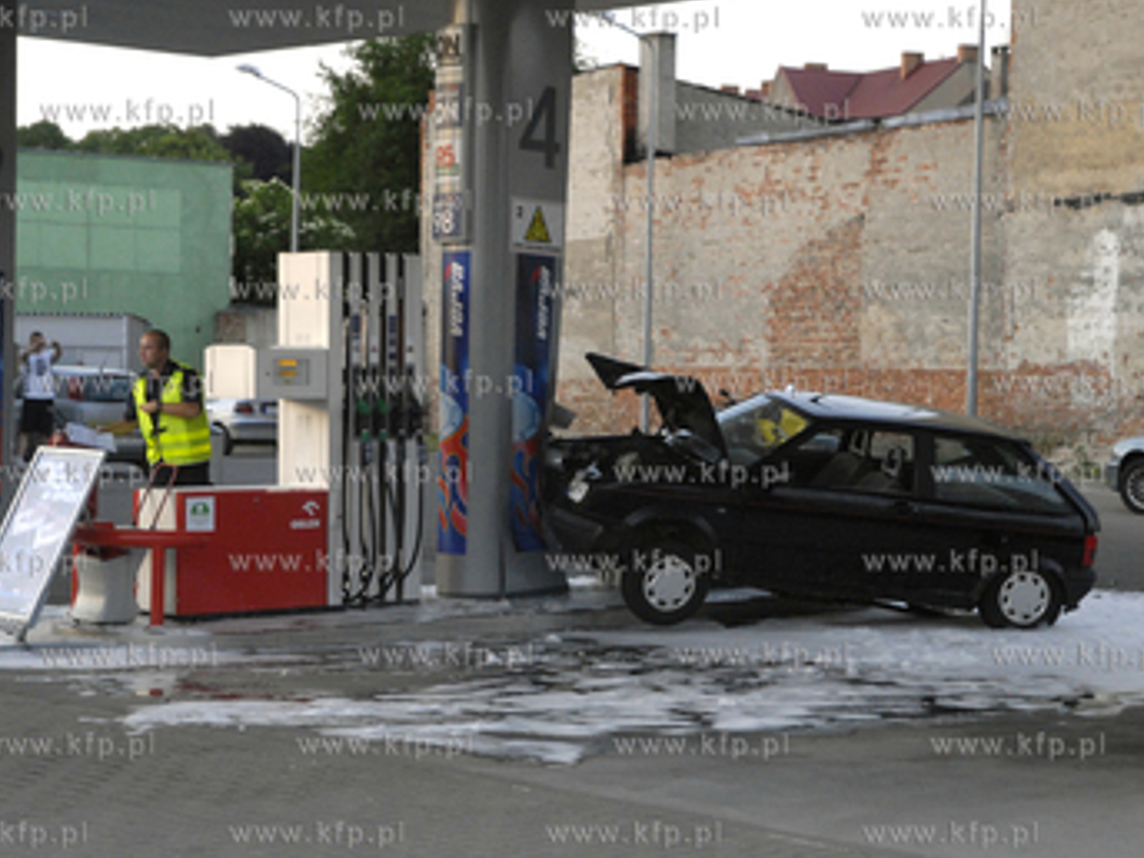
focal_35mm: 84
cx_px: 562
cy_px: 429
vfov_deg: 17.6
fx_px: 2776
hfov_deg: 23.3
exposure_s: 1/60
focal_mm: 50
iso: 800
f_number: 3.5
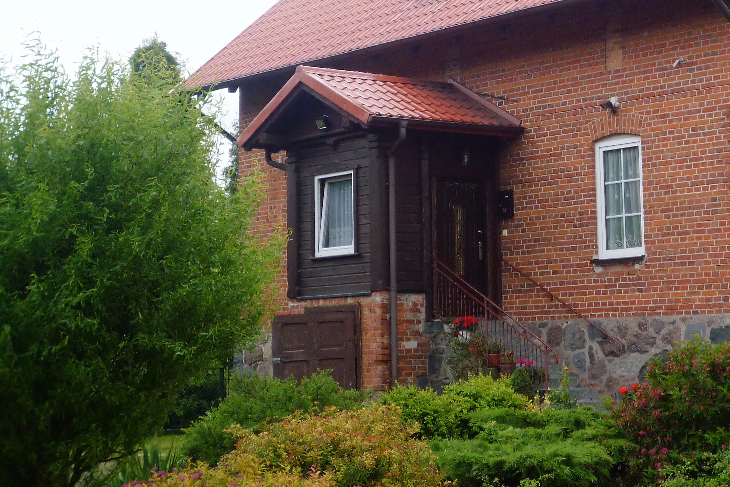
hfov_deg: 22.6
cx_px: 651
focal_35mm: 88
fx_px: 1784
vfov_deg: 15.4
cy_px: 82
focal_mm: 8.3
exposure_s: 1/200
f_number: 4.3
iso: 80
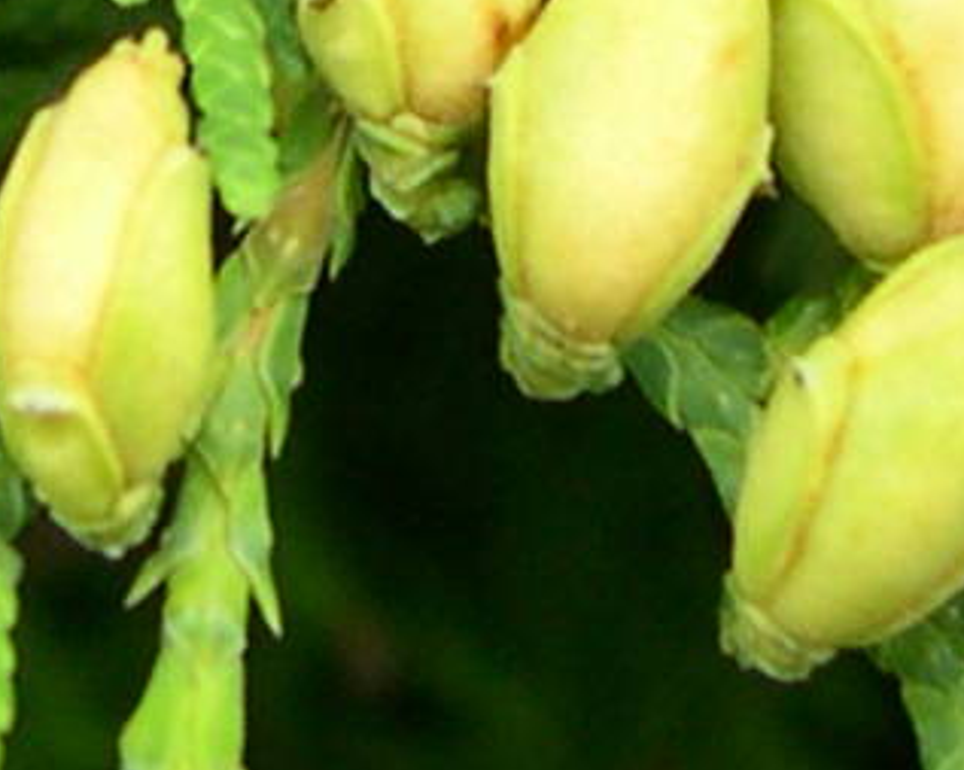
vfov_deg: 5.7
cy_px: -581
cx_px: 687
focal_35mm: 266
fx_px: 7582
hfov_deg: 7.3
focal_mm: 8
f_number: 2.8
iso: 100
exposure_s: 1/194
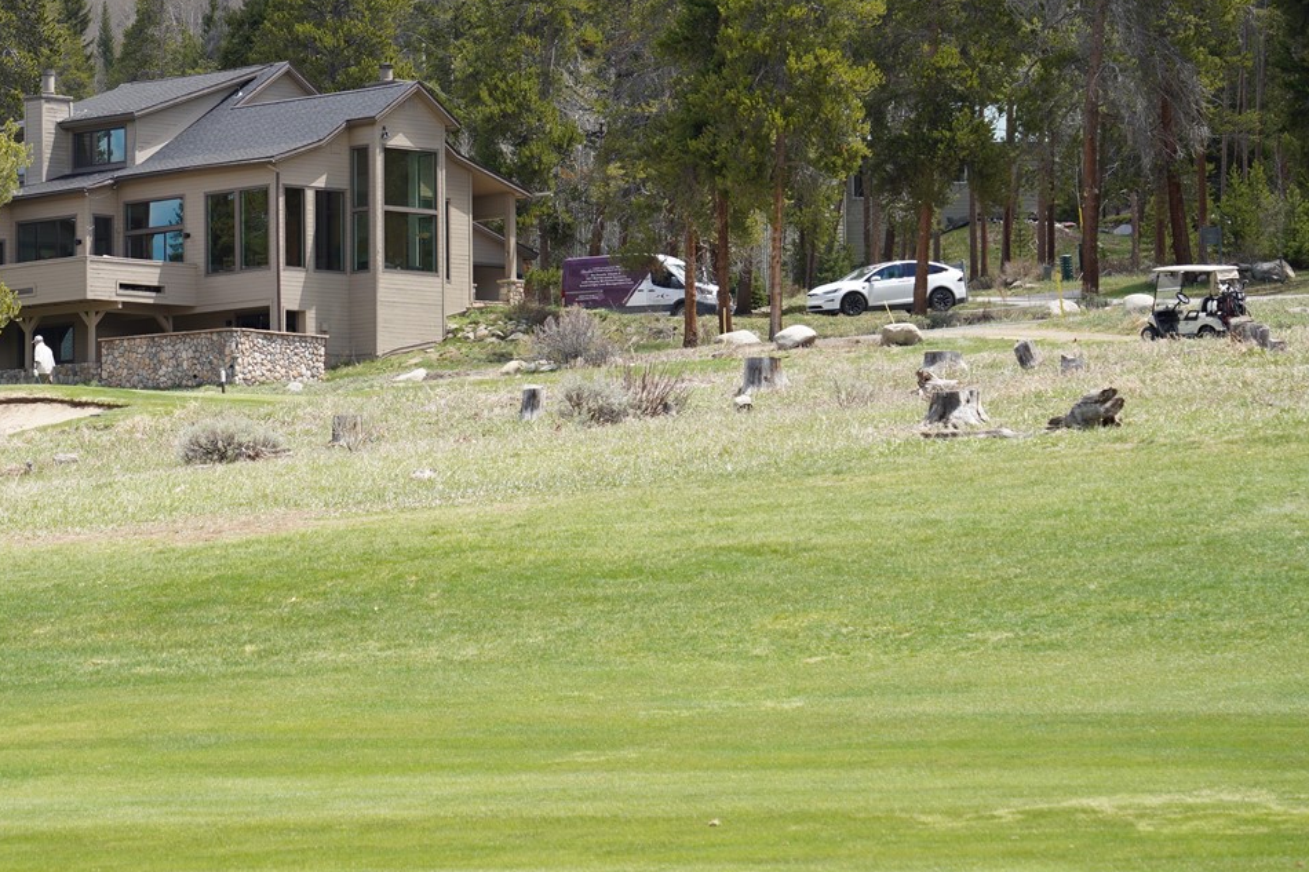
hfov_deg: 12.2
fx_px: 6107
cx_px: 341
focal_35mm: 168
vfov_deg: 8.2
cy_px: 163
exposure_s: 1/200
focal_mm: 94
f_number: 4.5
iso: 100
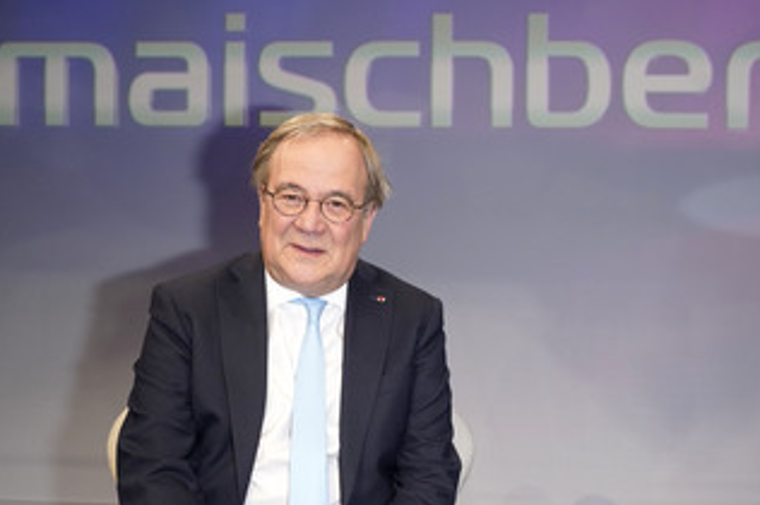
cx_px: 516
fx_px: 1054
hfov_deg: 39.1
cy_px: 351
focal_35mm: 50
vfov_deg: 26.7
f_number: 5.6
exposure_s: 1/160
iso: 2000
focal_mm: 35
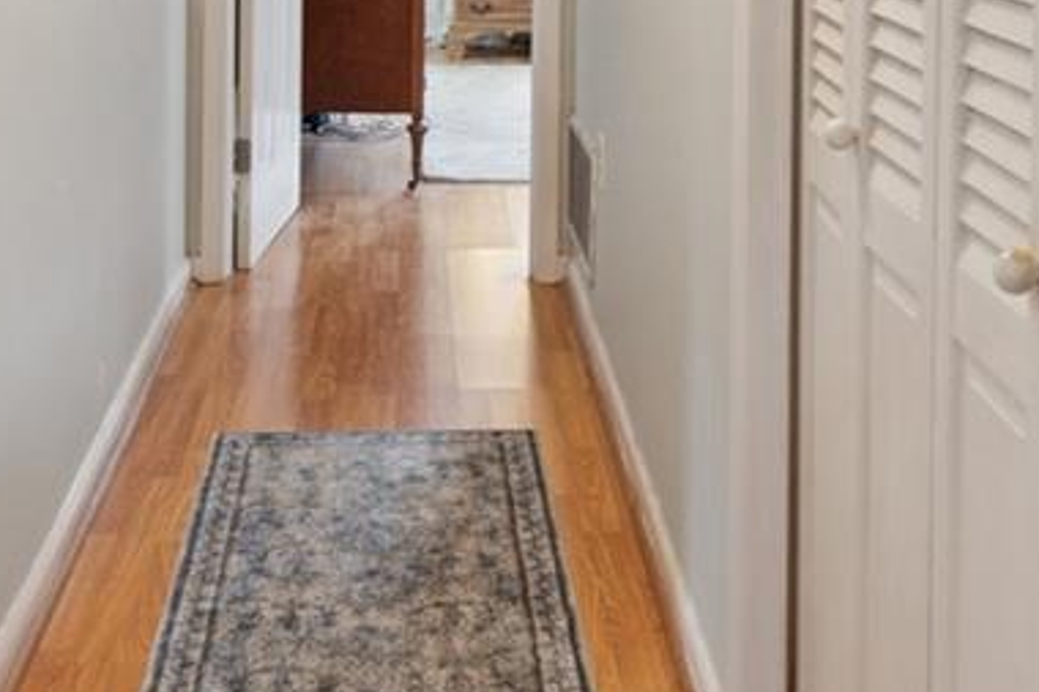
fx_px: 1702
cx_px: 533
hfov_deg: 33.9
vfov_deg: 22.8
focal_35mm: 59
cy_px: 174
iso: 400
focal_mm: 14
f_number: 9
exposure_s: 1/8
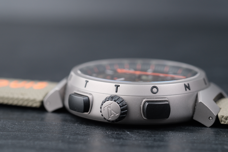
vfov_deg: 15.2
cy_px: 76
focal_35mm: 90
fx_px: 570
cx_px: 114
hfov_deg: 22.6
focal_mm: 60
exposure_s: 1/58
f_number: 5.6
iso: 640
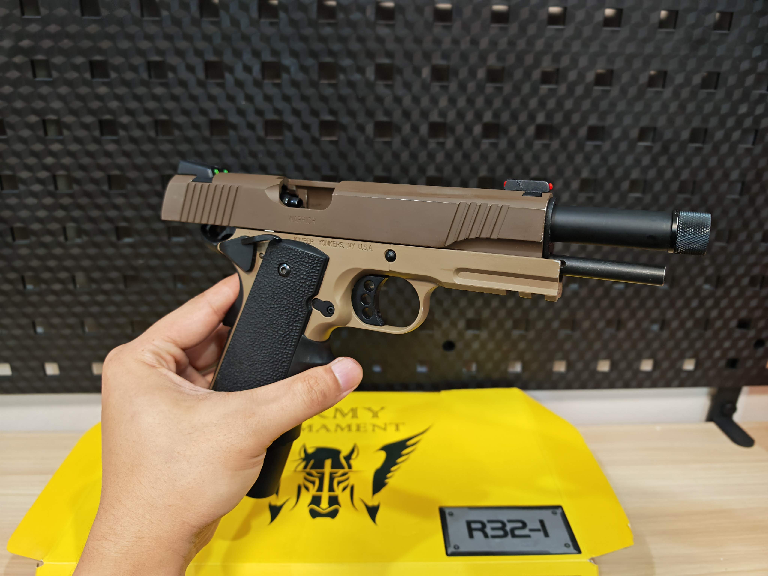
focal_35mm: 24
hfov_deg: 71.6
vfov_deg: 56.8
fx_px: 532
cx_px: 384
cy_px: 288
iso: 250
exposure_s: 1/33
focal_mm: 6.83
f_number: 2
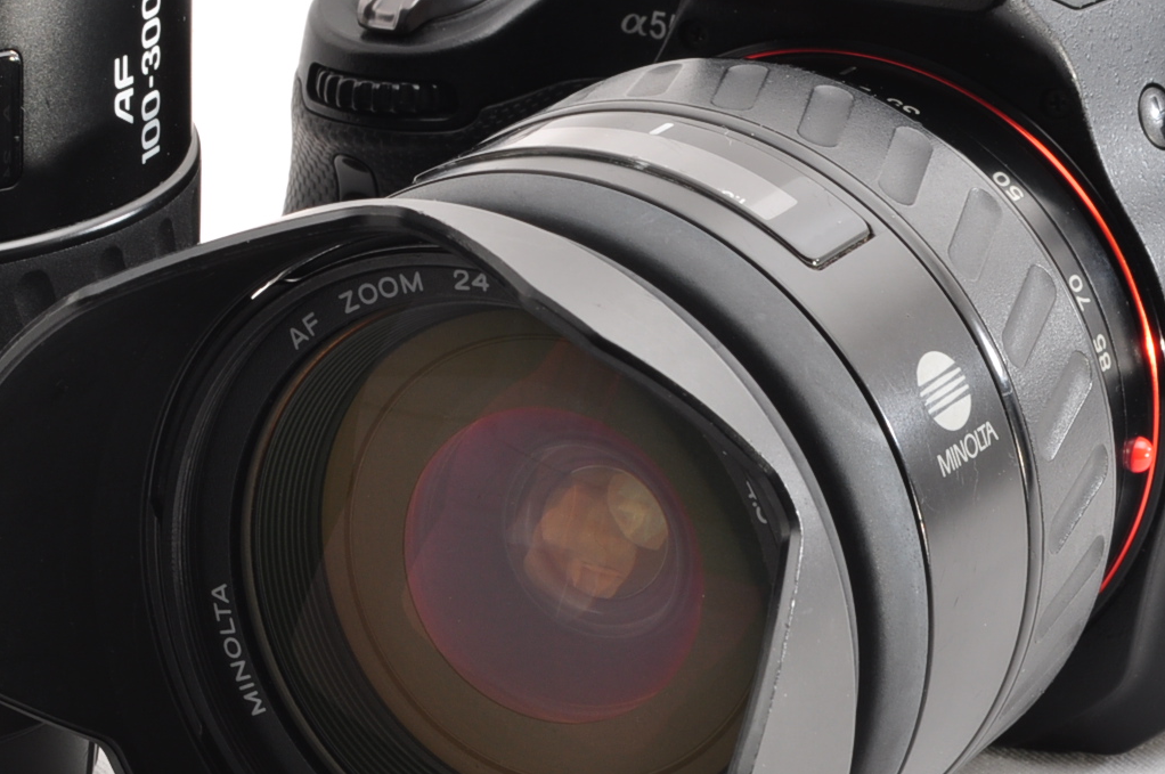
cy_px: 278
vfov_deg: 9.1
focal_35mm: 151
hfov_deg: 13.6
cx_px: 397
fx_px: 4881
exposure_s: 1/125
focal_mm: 48
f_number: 18
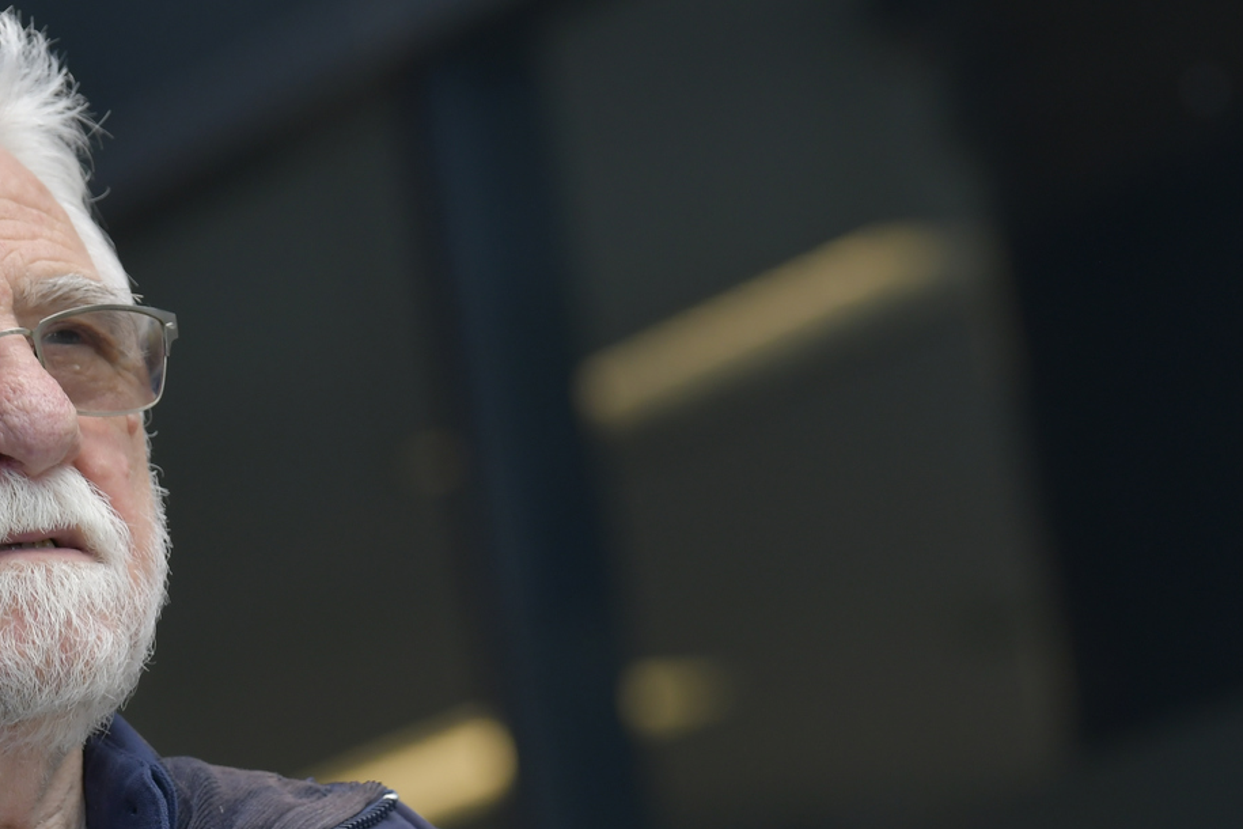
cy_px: 849
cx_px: 52
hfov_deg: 5.8
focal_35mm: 355
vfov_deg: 3.9
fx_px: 12256
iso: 400
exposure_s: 1/320
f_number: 4
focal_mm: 130
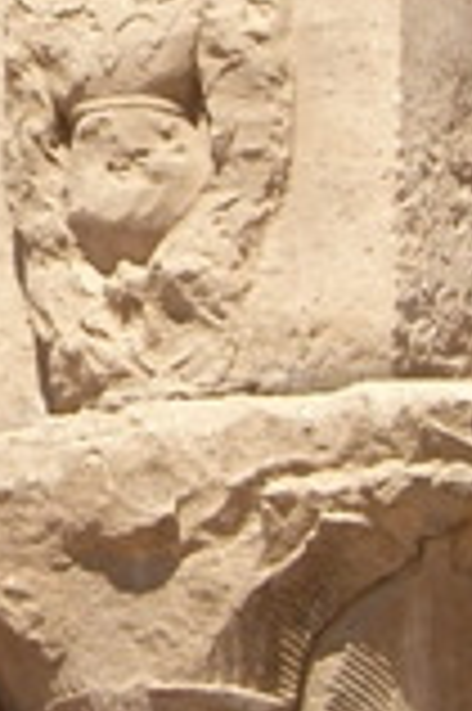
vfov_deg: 3.9
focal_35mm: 527
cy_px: 94
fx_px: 10386
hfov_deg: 2.6
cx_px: -135
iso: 50
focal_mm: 25.7
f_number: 5
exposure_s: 1/400
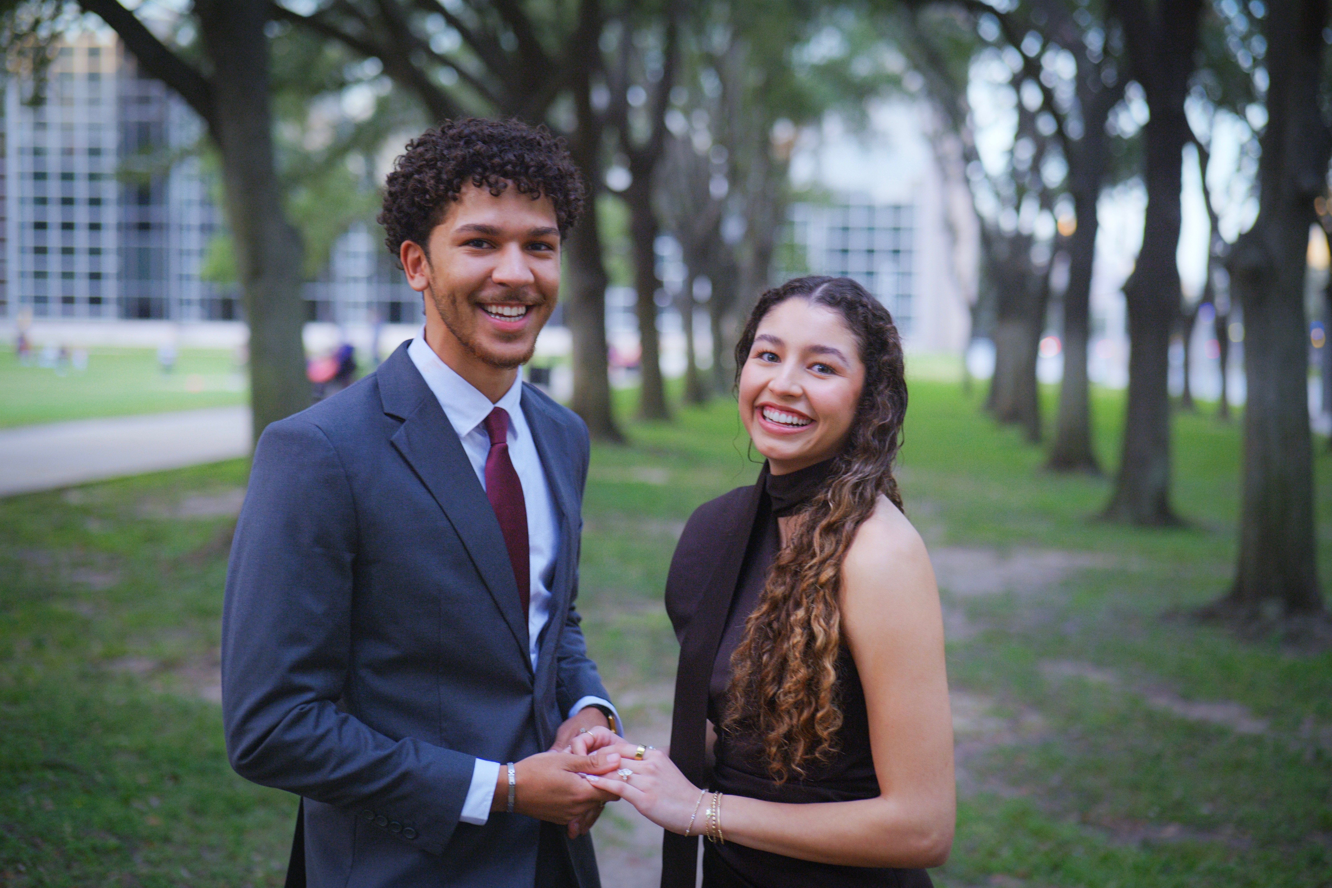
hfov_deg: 39.6
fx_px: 1850
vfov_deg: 27.0
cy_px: 444
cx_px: 666
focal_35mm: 50
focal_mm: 50
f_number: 2.2
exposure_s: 1/400
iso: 1250
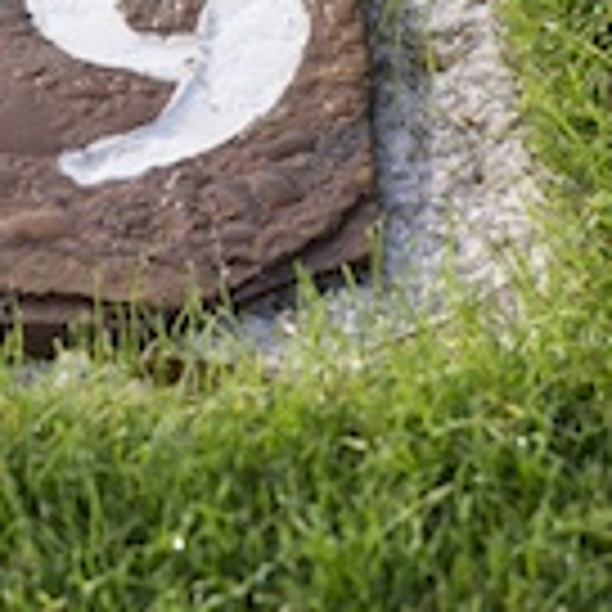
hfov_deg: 5.1
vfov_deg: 5.1
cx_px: -158
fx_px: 6881
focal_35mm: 344
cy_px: 20
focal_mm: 92
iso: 100
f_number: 6.3
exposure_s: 1/160
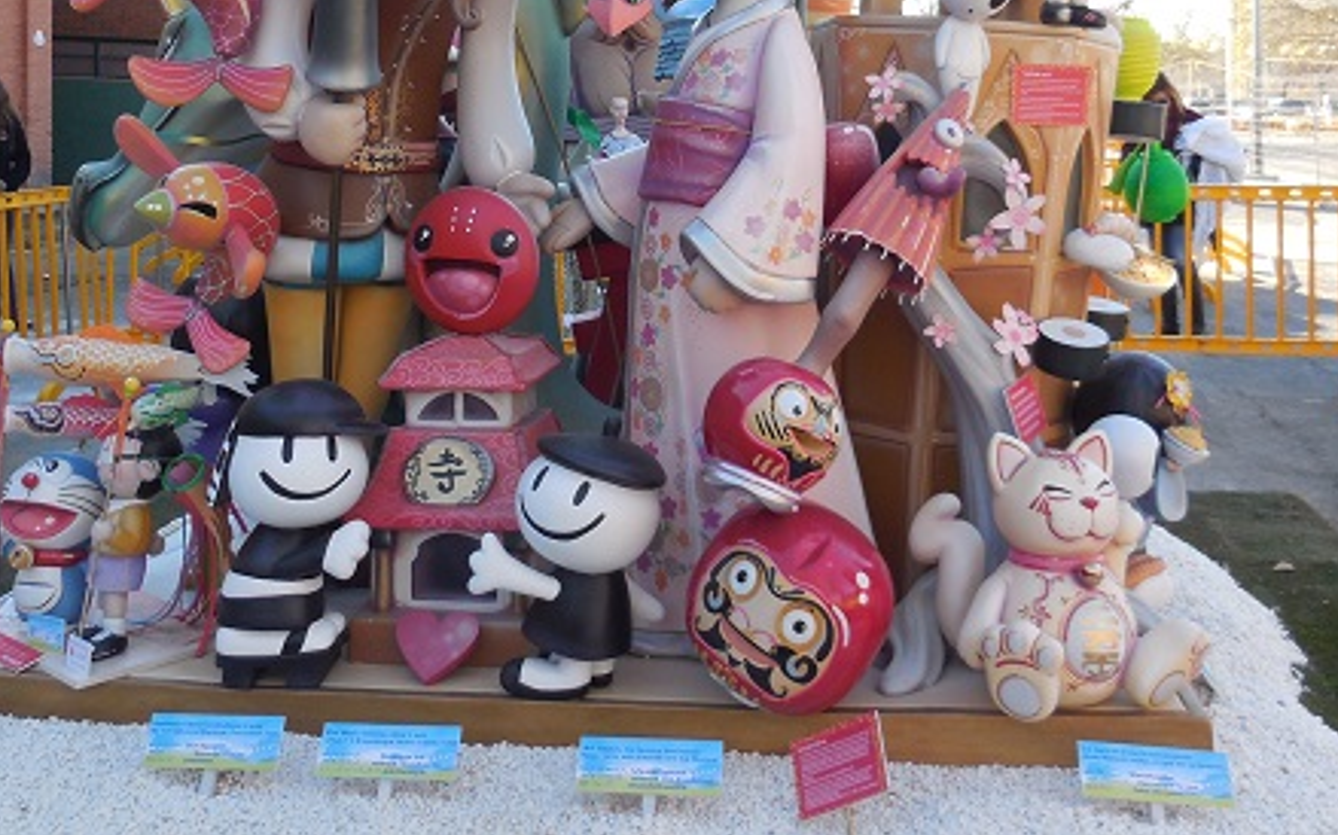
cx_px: 707
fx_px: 1385
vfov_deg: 32.2
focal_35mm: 38
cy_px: 119
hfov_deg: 51.5
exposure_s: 1/250
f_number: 3.1
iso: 125
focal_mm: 4.5
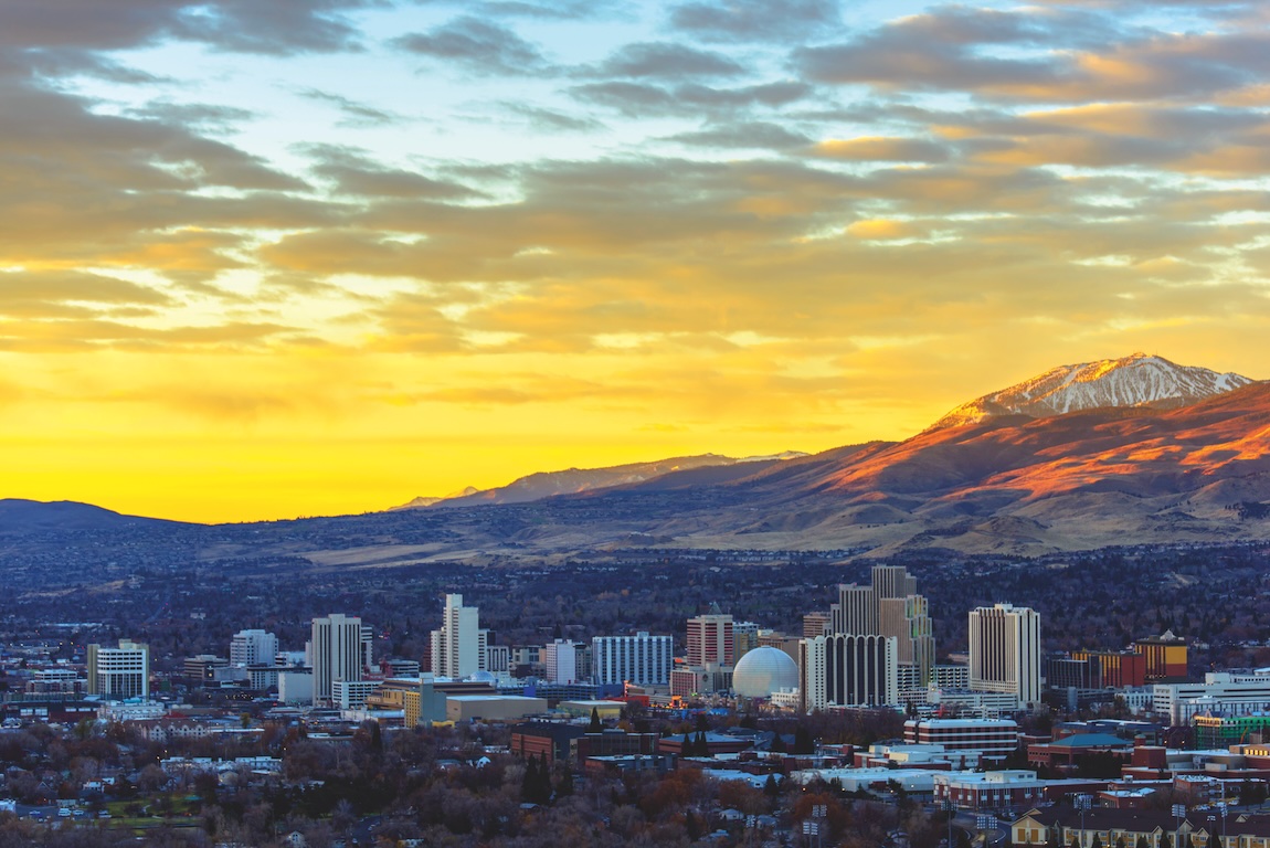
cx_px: 635
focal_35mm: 110
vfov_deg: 12.5
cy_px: 424
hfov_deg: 18.6
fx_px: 3882
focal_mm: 110
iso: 200
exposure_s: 1/160
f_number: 4.5
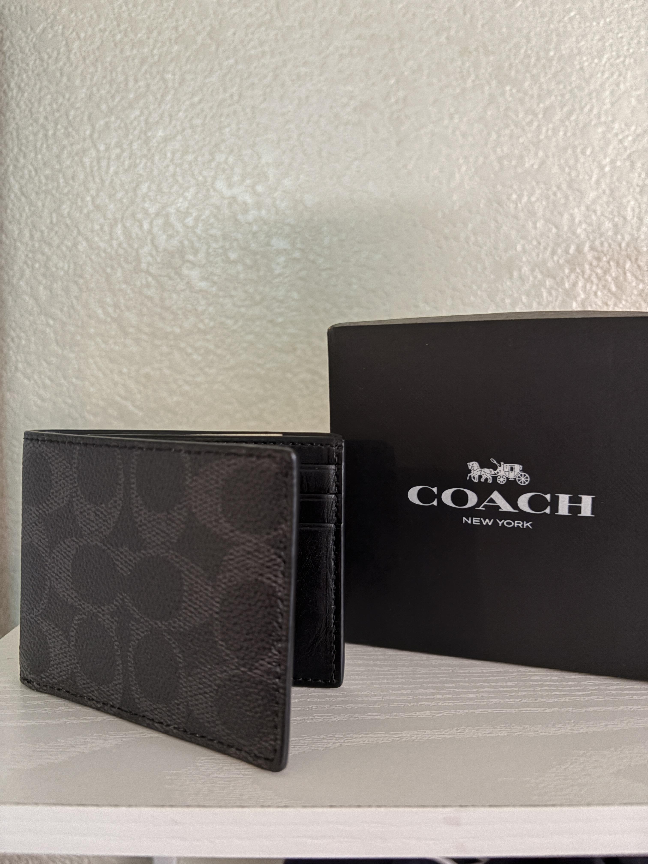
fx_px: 649
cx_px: 324
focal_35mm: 26
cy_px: 432
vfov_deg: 67.3
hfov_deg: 53.1
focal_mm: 5.96
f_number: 1.6
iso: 1000
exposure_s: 1/15
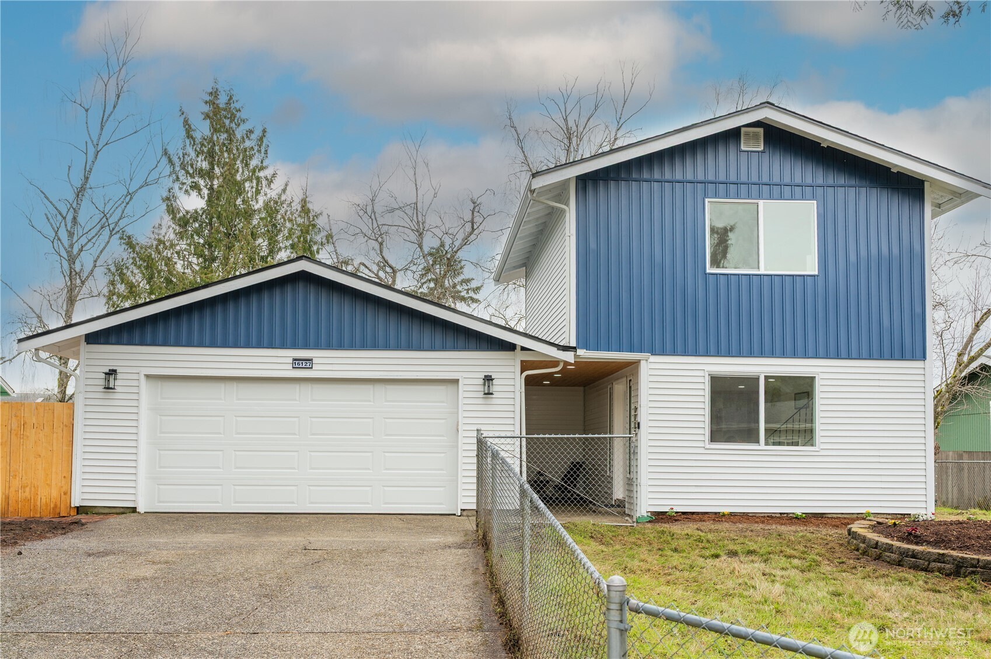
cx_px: 496
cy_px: 330
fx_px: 880
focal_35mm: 32
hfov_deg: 58.8
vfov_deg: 41.0
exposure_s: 1/320
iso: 200
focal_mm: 32
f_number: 5.6
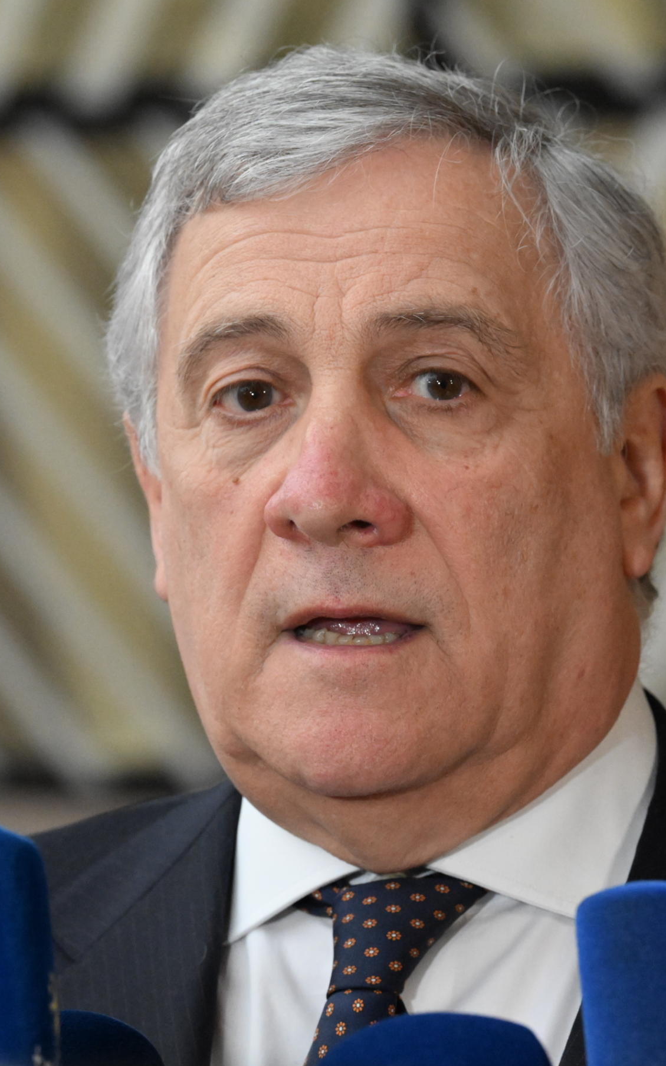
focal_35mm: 234
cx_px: 373
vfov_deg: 9.0
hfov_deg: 5.6
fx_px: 6795
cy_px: 568
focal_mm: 135
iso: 6400
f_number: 6.3
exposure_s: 1/400
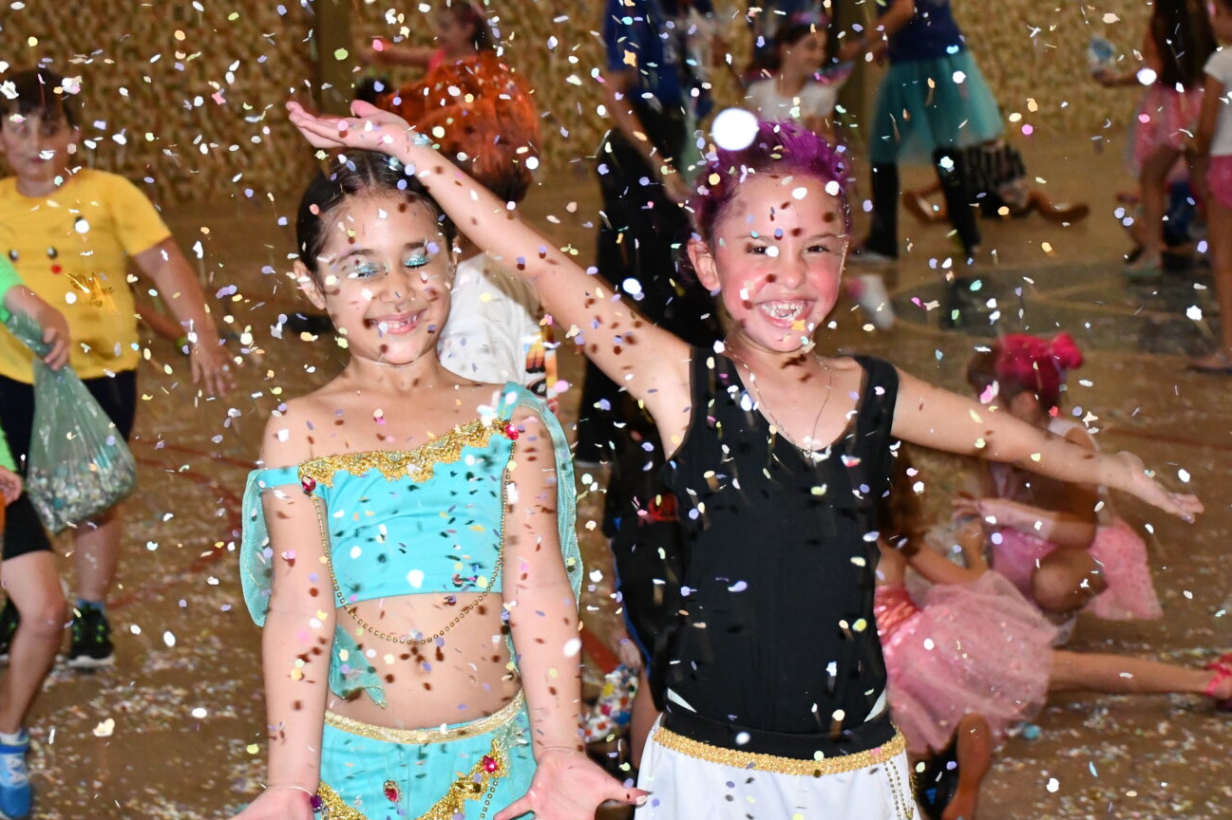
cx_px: 492
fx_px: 2634
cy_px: 419
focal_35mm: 77
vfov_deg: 17.7
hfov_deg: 26.3
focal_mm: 35
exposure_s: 1/60
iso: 4000
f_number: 4.2
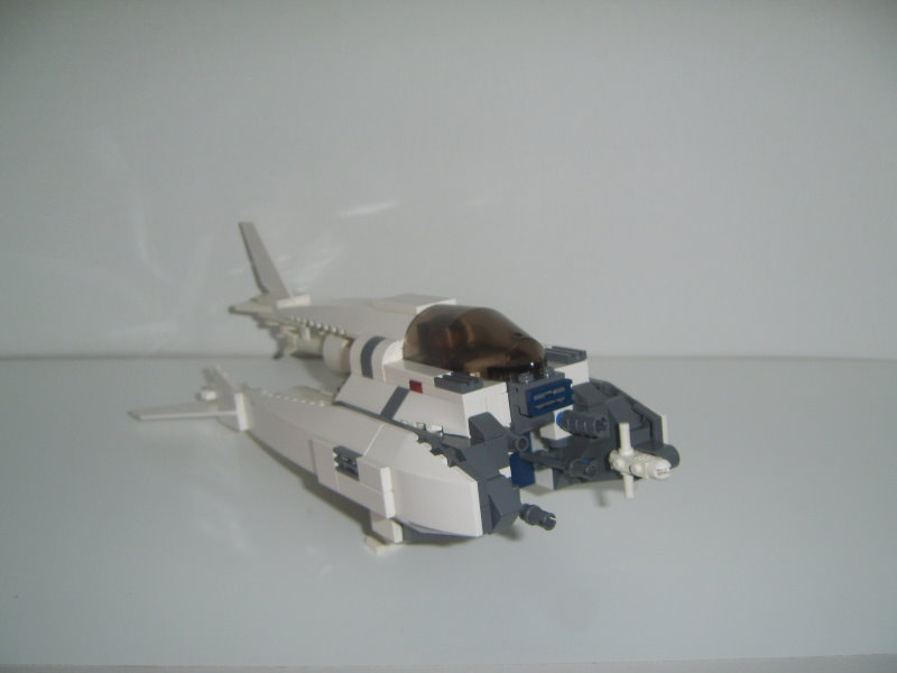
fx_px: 985
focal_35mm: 38
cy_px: 336
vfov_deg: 37.7
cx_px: 448
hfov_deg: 49.0
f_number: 2.8
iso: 100
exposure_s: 1/30
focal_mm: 7.8
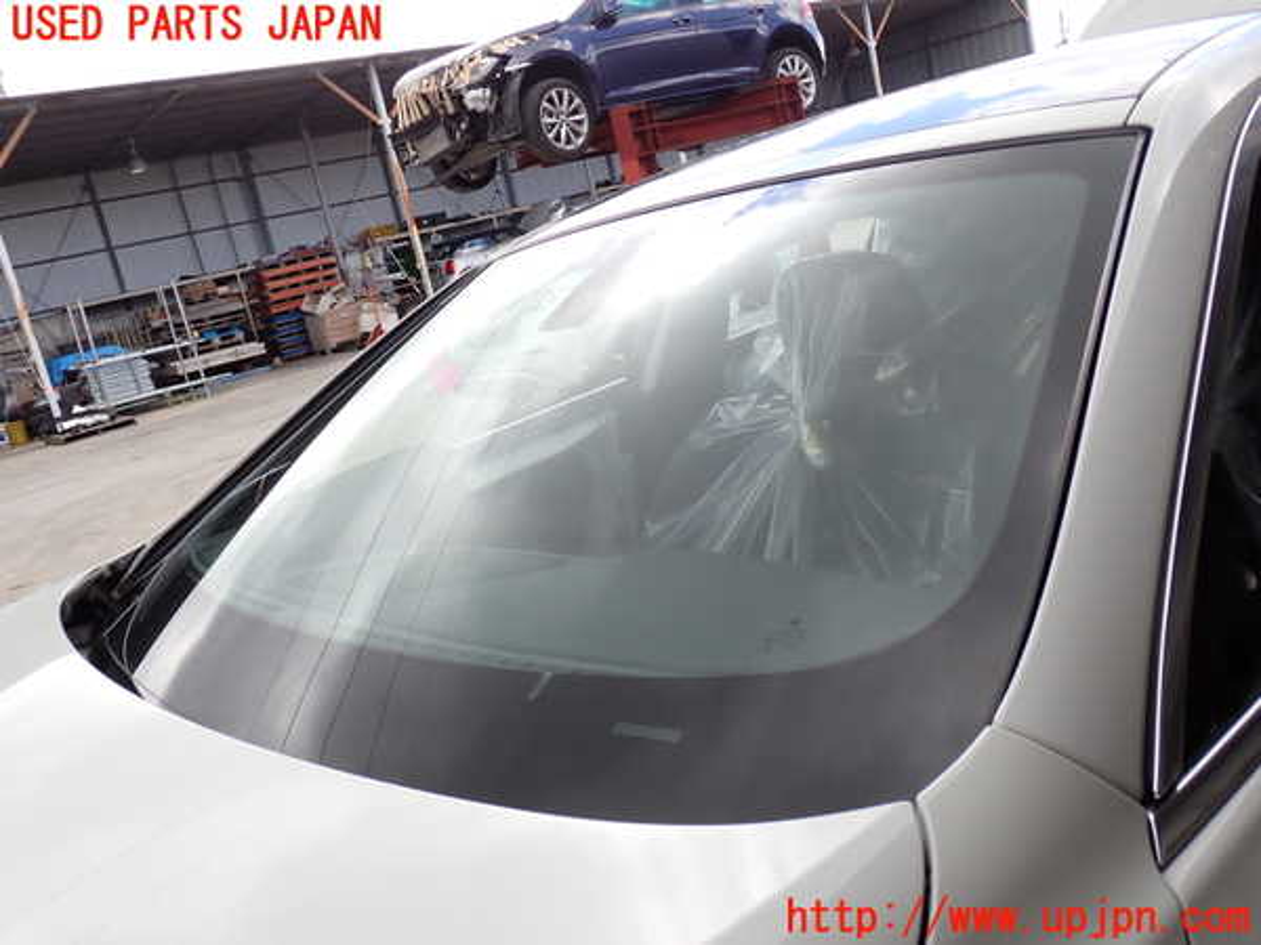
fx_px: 1166
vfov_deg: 44.2
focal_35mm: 32
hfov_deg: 56.8
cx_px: 630
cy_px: 472
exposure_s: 1/320
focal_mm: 5.79
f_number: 3.2
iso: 100
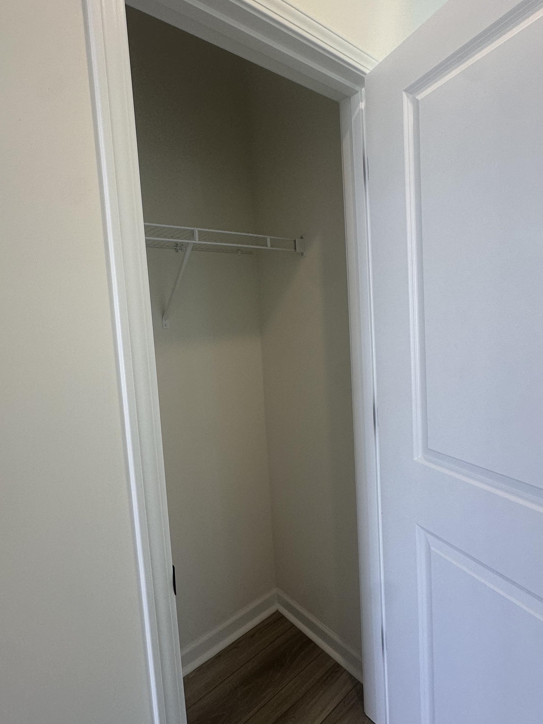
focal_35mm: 18
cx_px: 255
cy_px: 348
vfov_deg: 87.7
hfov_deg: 71.5
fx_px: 376
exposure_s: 1/120
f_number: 2.2
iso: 125
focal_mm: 2.22
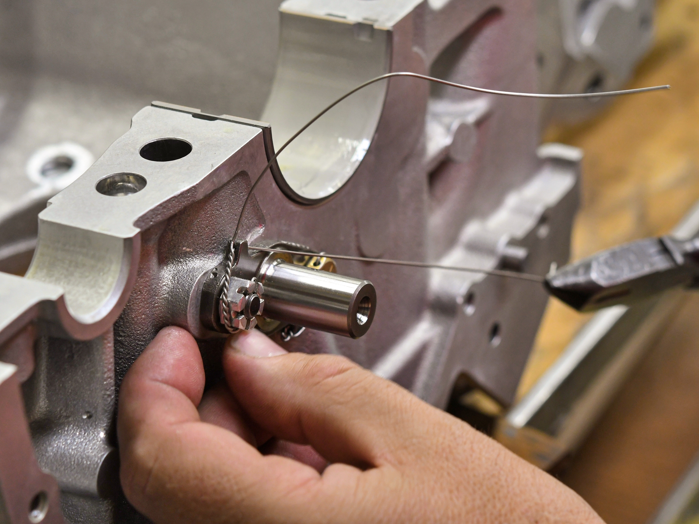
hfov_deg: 16.7
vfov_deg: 12.6
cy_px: 218
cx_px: 416
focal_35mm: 118
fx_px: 2383
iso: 800
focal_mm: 60
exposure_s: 1/80
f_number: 5.6
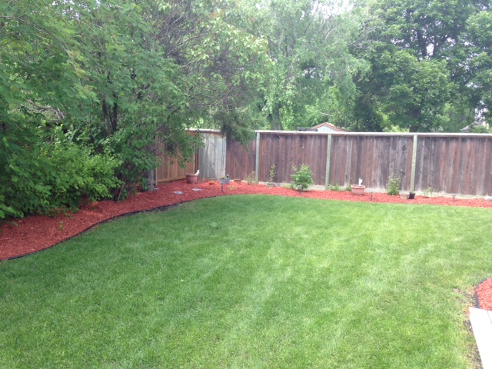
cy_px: 184
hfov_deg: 55.4
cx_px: 246
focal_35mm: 33
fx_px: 469
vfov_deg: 42.9
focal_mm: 4.12
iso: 50
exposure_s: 1/166
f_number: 2.4
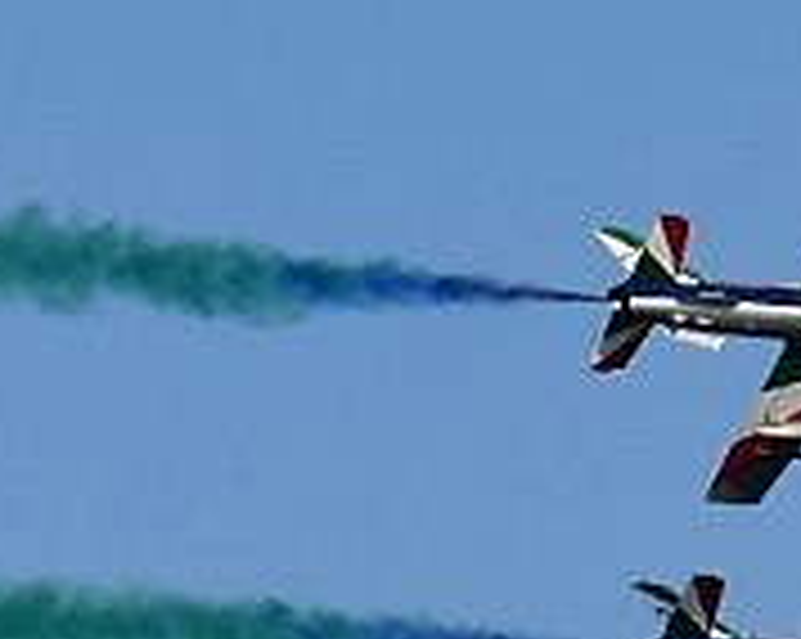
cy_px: 952
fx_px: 27794
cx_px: 904
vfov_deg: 1.3
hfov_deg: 1.7
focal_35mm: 1174
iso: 500
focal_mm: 145
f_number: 18
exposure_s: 1/1000
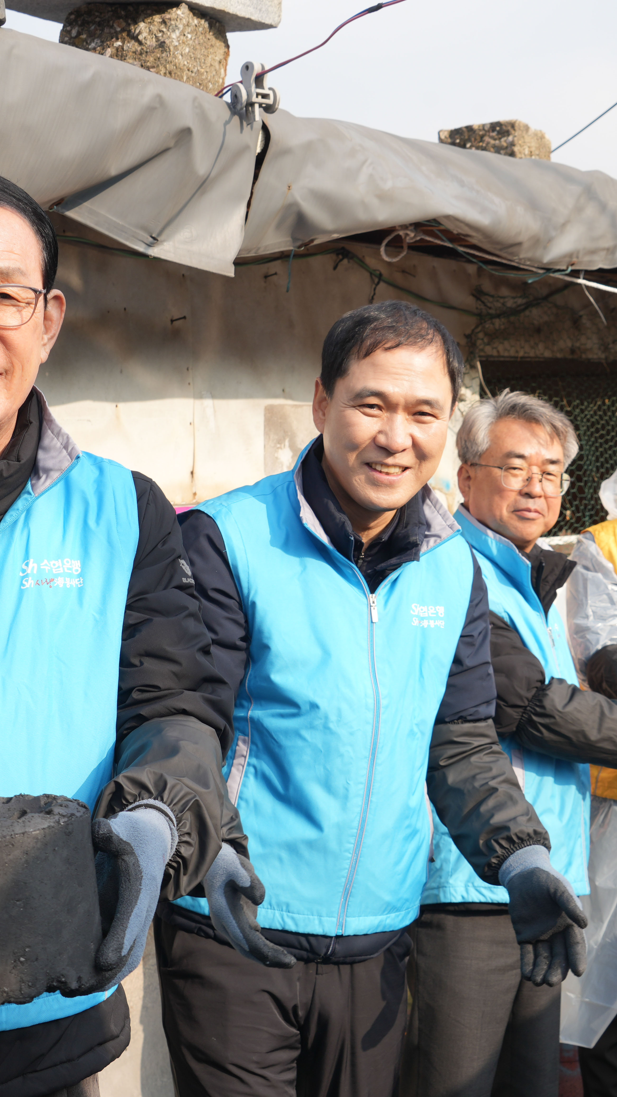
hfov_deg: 20.4
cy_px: 554
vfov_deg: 35.4
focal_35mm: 59
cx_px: 261
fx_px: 1716
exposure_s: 1/125
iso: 160
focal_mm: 37
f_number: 8
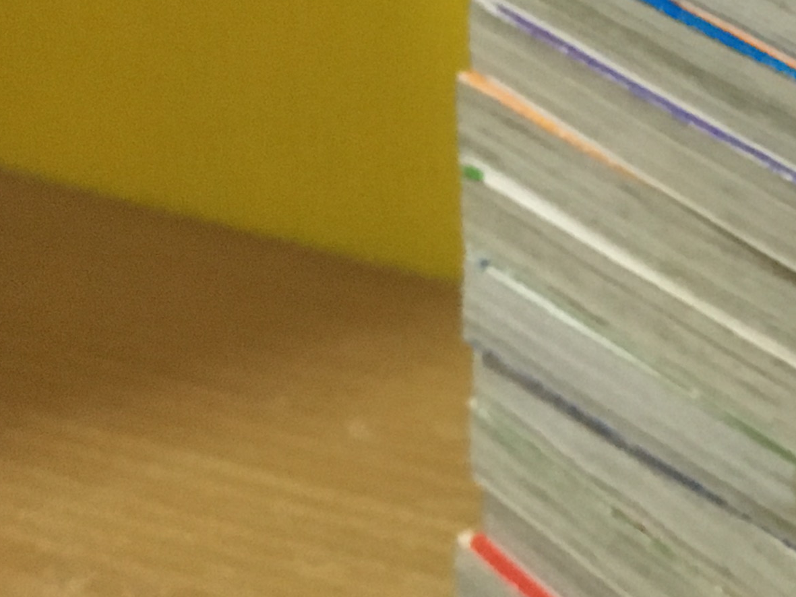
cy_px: 367
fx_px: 2277
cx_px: 1199
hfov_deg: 17.7
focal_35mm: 99
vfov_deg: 14.9
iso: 320
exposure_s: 1/17
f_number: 2.2
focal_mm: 4.15
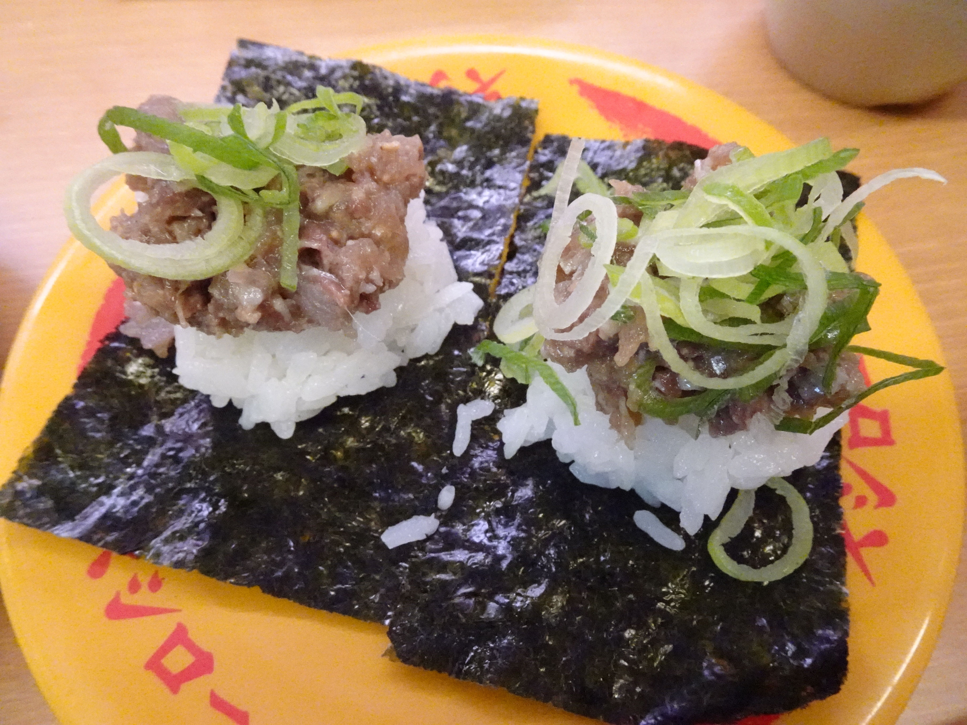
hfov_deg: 71.6
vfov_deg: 56.8
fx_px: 670
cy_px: 362
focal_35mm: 24
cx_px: 484
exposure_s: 1/320
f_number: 3.5
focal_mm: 4.25
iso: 3200
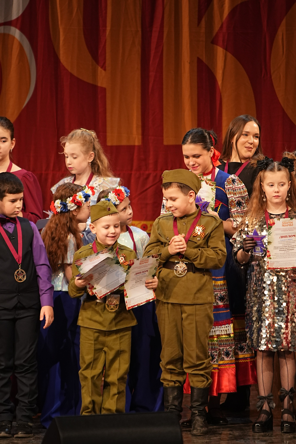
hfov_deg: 4.6
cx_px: 148
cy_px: 222
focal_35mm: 300
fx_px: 3700
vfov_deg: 6.9
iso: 1600
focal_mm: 200
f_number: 2.8
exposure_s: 1/320
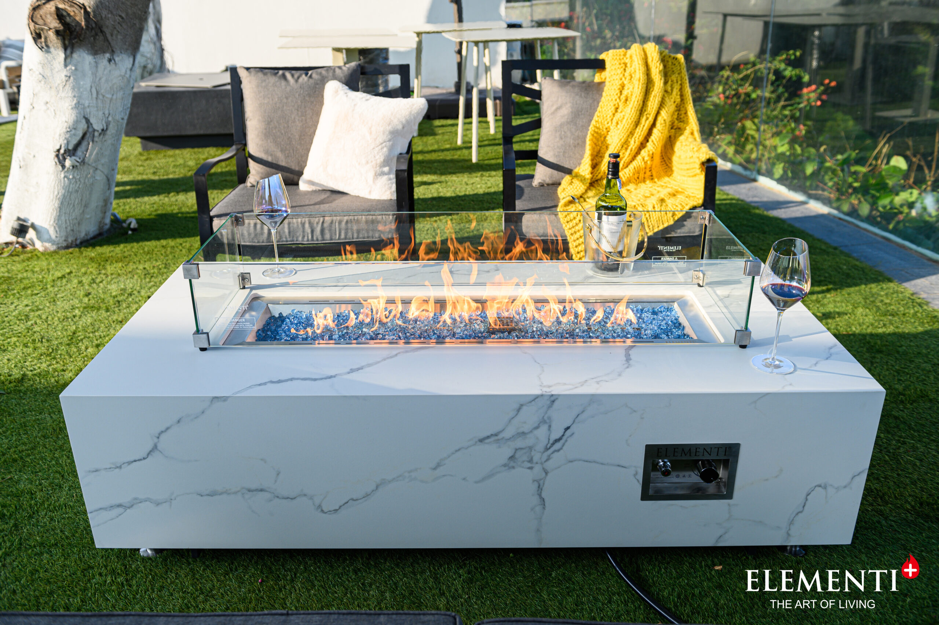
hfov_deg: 58.8
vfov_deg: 41.1
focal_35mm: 32
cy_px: 312
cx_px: 470
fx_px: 834
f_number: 5.6
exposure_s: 1/500
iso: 100
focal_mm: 32
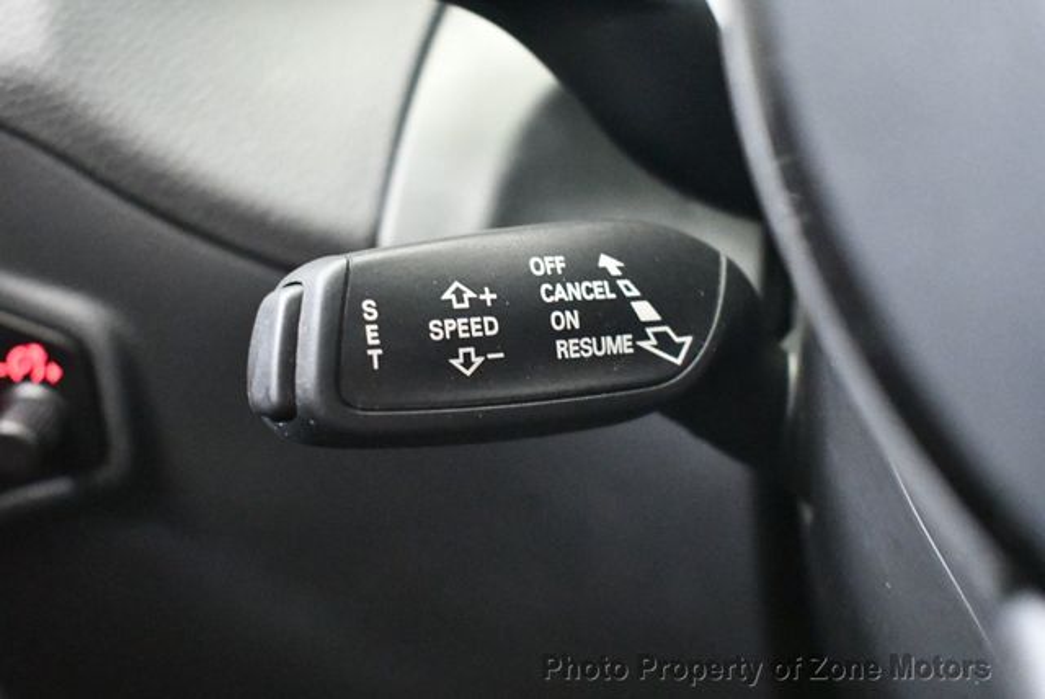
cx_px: 522
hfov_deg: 35.6
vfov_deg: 24.2
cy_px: 350
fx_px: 1627
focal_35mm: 56
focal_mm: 28
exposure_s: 1/20
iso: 12800
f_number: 4.2
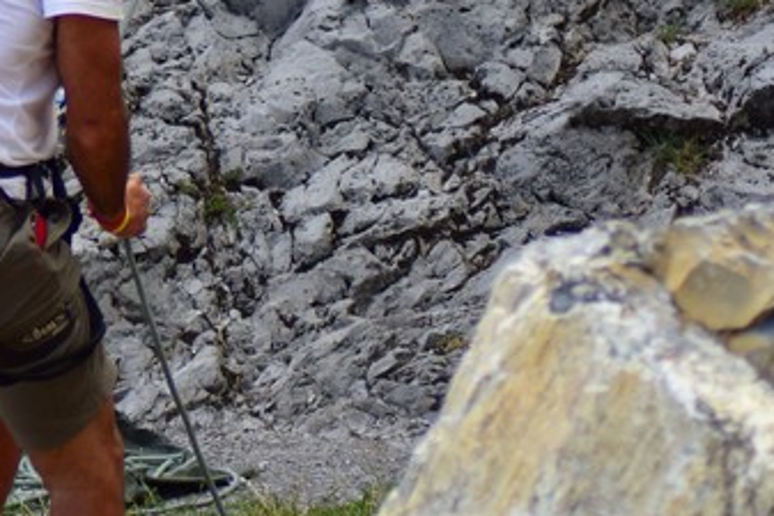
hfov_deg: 6.4
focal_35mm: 319
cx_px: -317
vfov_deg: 4.3
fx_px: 6861
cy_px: -109
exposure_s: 1/1250
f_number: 4
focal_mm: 70
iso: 560
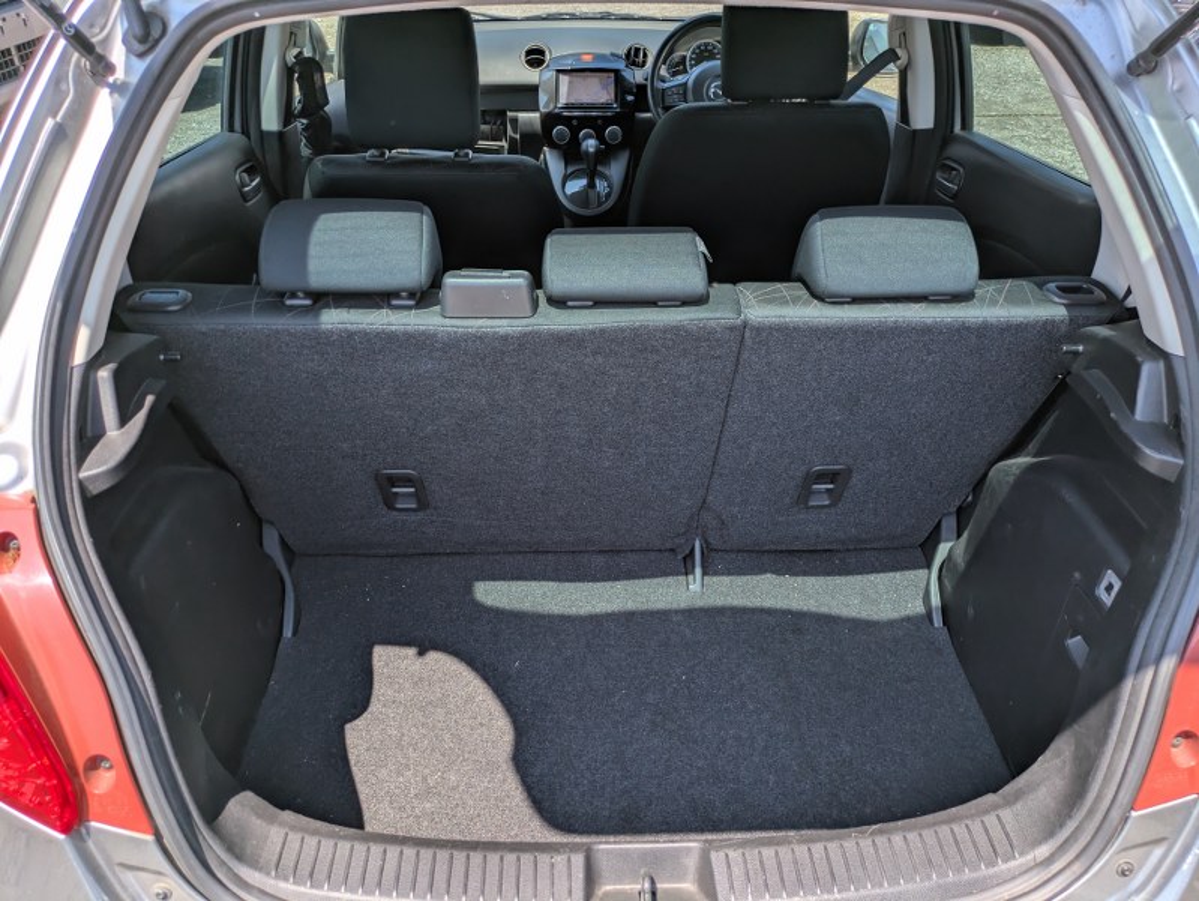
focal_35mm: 25
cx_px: 600
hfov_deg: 69.4
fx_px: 866
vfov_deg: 54.9
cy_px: 450
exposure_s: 1/899
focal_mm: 5.43
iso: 56
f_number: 1.89
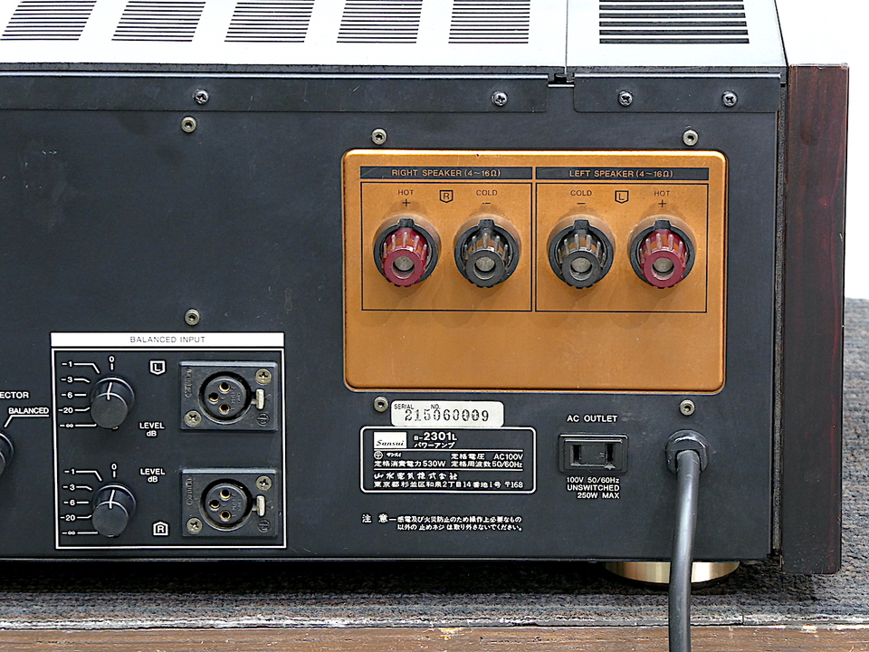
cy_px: 326
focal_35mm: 185
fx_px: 4644
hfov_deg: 10.7
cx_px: 434
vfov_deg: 8.0
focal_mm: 33.2
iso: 200
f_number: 5.6
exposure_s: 1/1.6
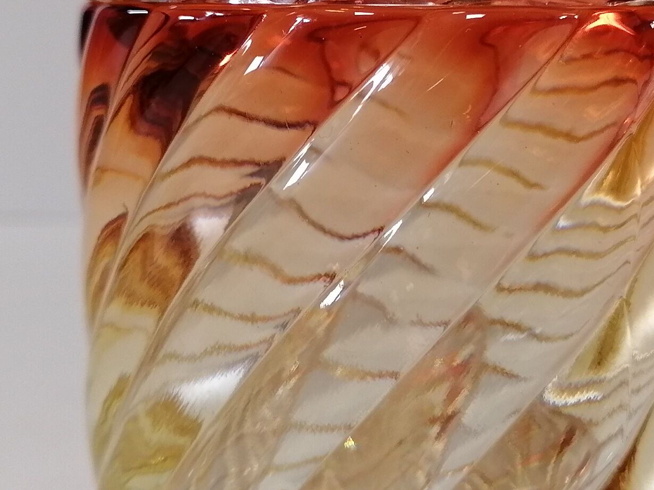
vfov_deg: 21.1
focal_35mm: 69
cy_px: 127
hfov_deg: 28.1
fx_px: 1303
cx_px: 366
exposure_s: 1/33.3
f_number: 1.8
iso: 160
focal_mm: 5.4
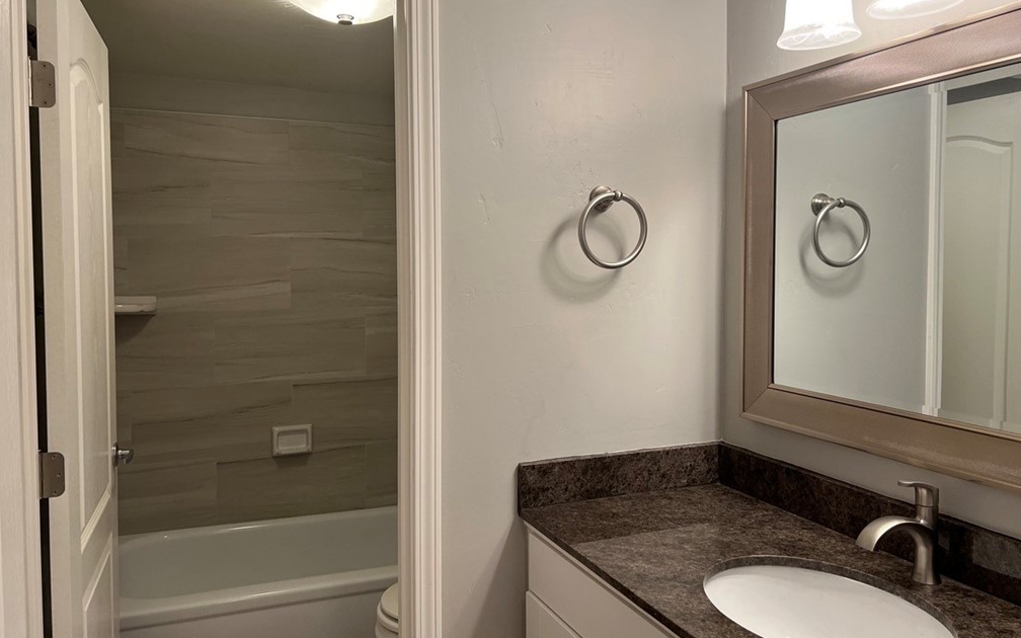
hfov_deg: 66.5
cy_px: 290
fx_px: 779
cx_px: 506
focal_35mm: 28
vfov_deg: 44.5
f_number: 1.5
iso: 100
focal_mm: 5.7
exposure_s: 1/120
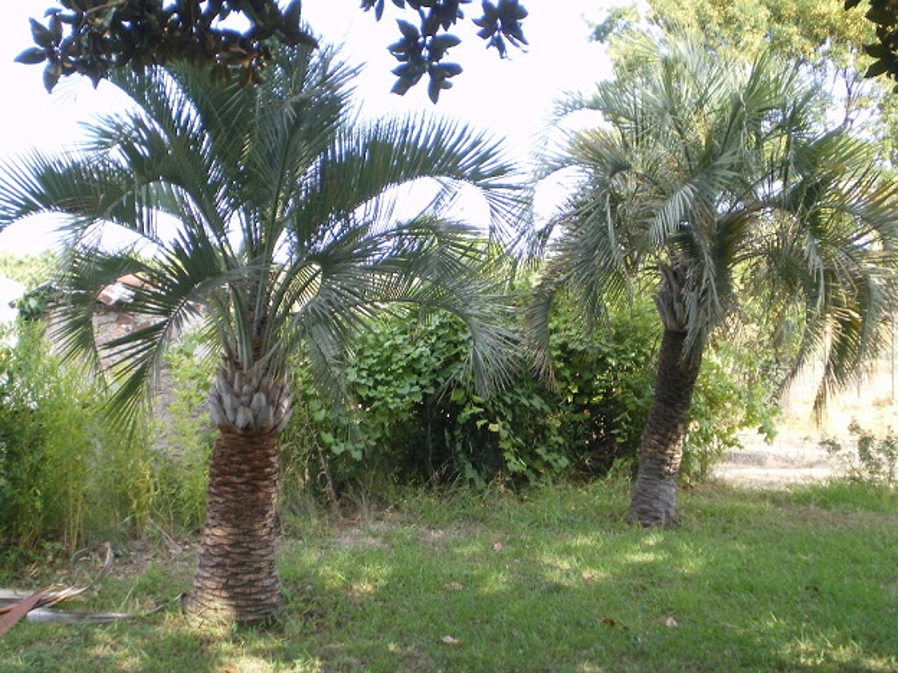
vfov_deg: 29.1
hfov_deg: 38.2
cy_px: 336
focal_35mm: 50
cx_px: 449
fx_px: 1297
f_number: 3.7
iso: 64
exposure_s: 1/60
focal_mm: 8.4
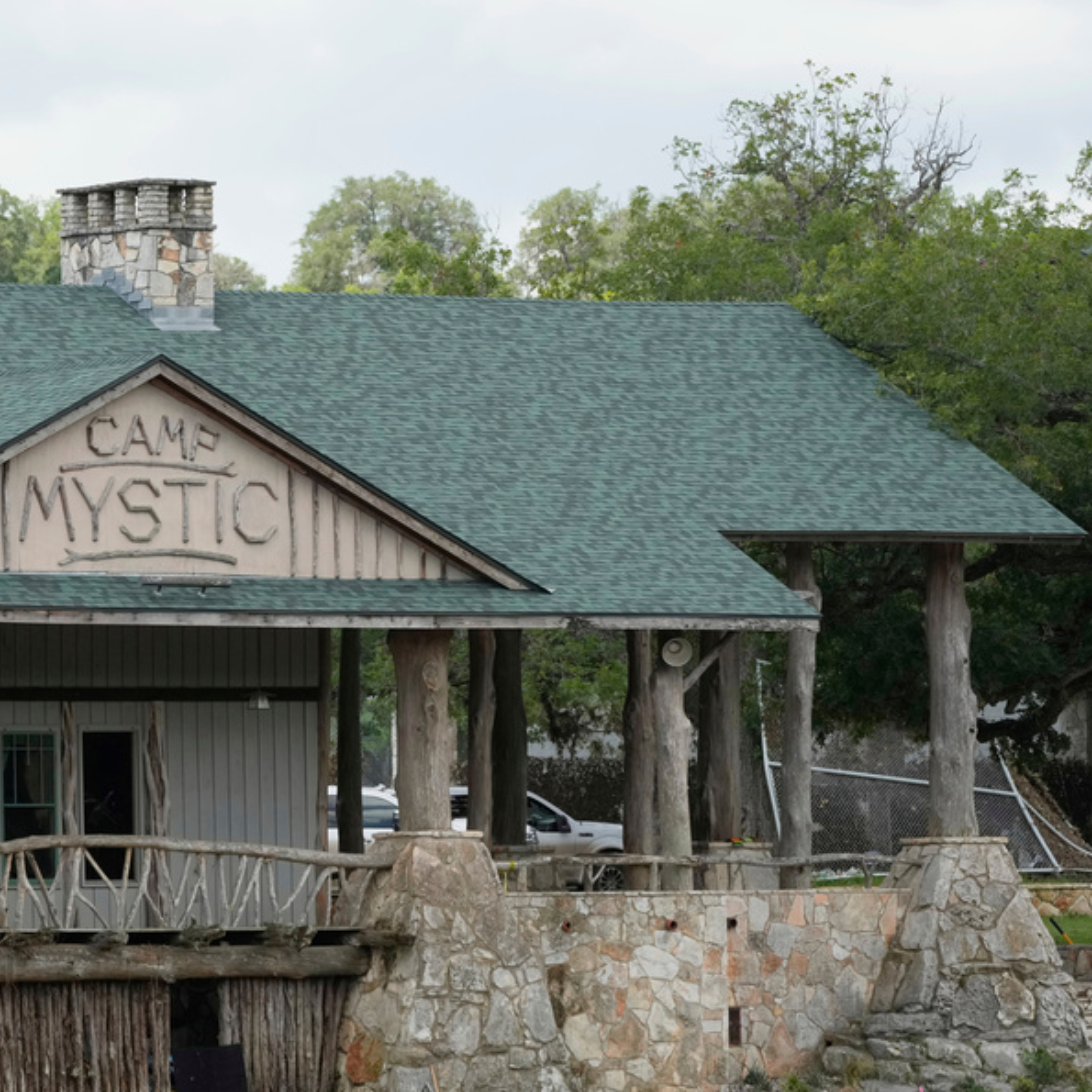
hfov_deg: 5.8
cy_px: 598
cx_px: 207
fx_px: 10743
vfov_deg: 5.8
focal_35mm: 301
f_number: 5.6
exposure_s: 1/2000
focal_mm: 206
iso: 800
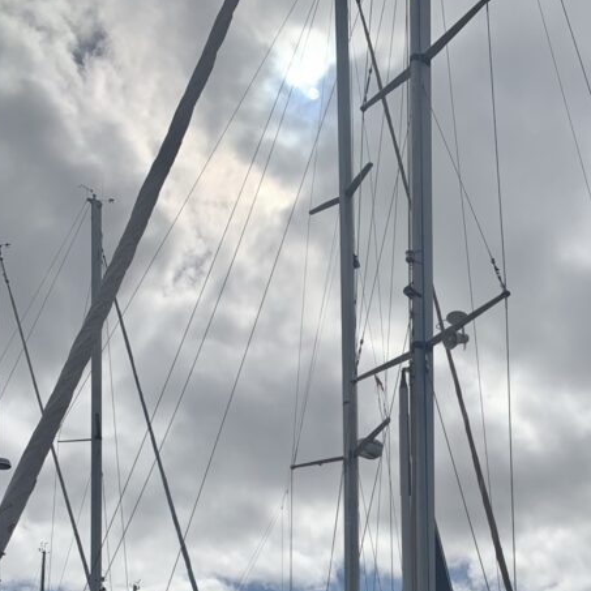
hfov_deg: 32.5
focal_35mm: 52
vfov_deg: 29.9
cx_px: 404
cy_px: 631
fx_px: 1004
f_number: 1.8
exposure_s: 1/11765
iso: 25
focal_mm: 4.25
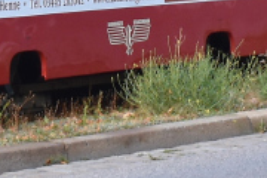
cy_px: -265
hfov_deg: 4.7
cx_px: -113
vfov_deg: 3.1
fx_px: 3219
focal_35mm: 434
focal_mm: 40
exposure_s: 1/60
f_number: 4.8
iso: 500
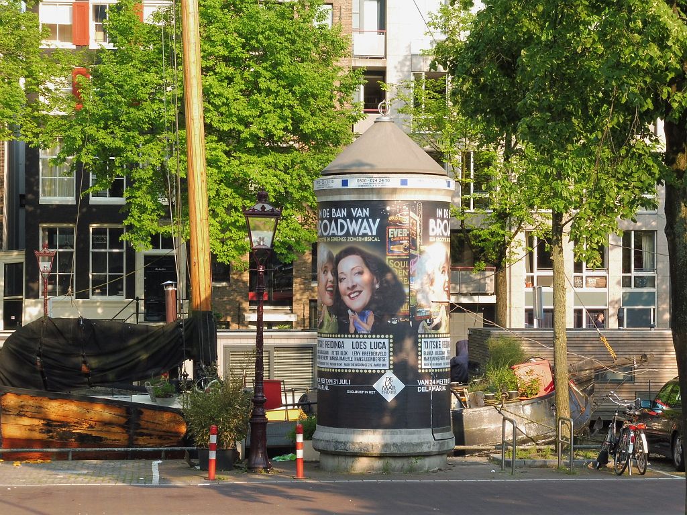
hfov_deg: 19.3
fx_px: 2024
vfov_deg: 14.5
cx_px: 344
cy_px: 258
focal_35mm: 102
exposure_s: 1/100
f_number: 6.3
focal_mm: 18.2
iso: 100
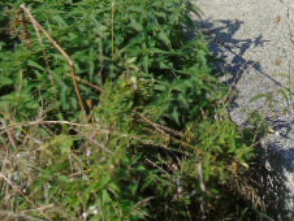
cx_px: 332
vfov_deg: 17.5
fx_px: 697
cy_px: -16
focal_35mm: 82
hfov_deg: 22.3
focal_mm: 5.2
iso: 80
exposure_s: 1/640
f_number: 3.6
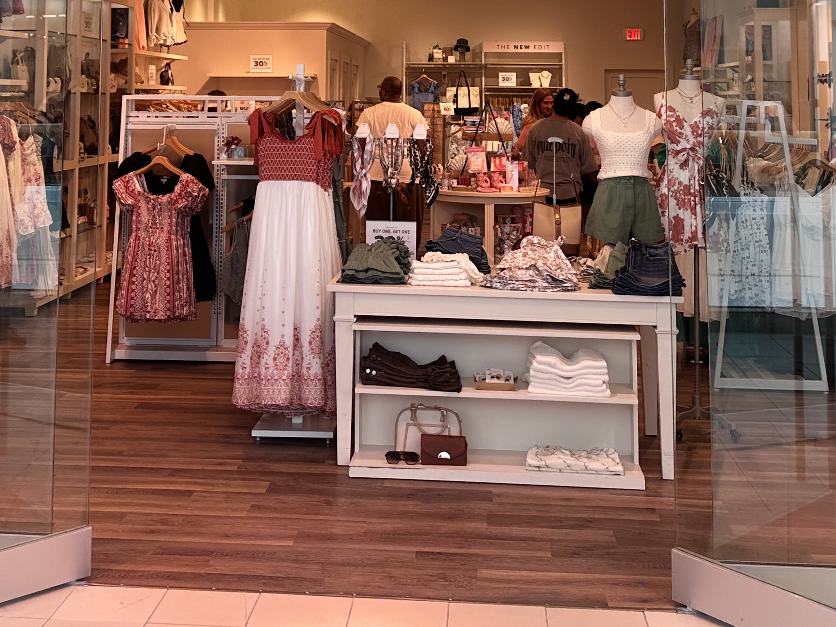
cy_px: -12
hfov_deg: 35.5
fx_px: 1304
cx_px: 351
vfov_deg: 25.6
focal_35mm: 54
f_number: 1.78
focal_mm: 6.86
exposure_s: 1/252
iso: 80
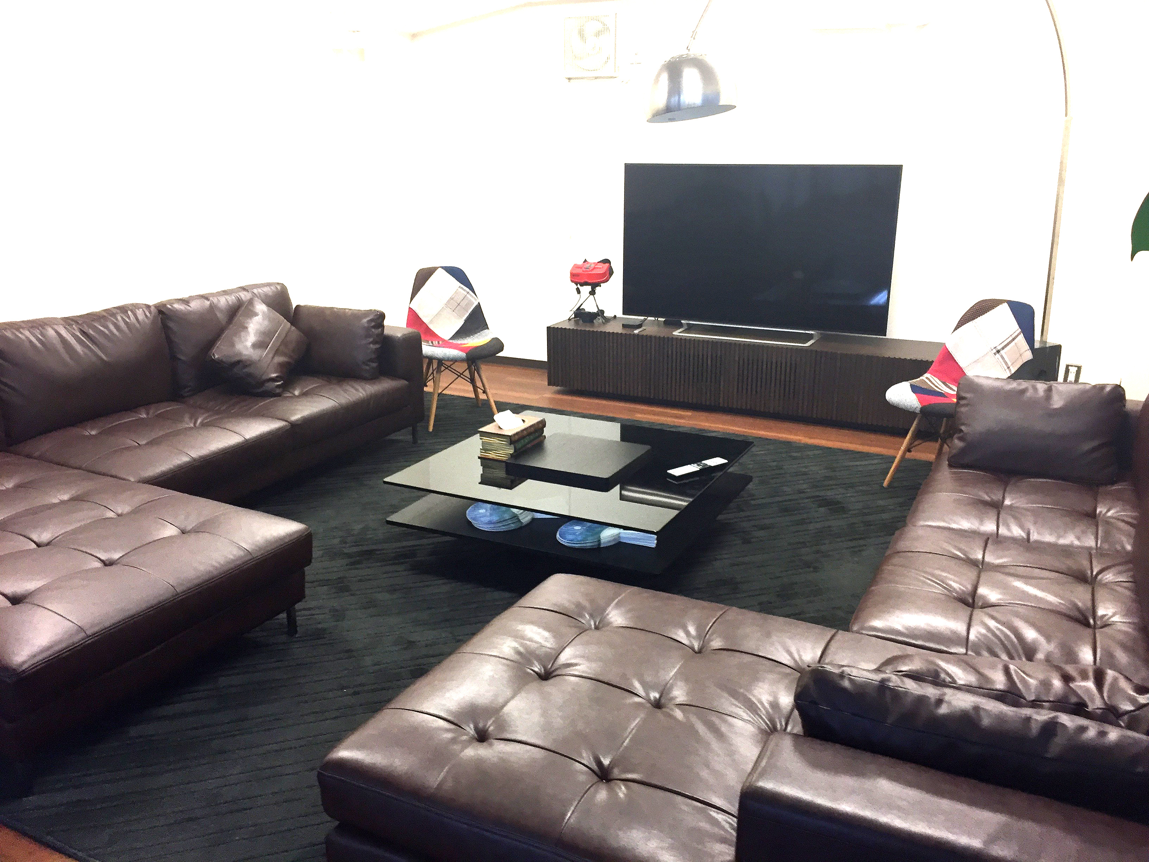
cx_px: 574
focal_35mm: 29
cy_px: 431
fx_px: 963
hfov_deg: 61.7
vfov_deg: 48.2
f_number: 2.2
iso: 40
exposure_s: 1/33
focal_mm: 4.15
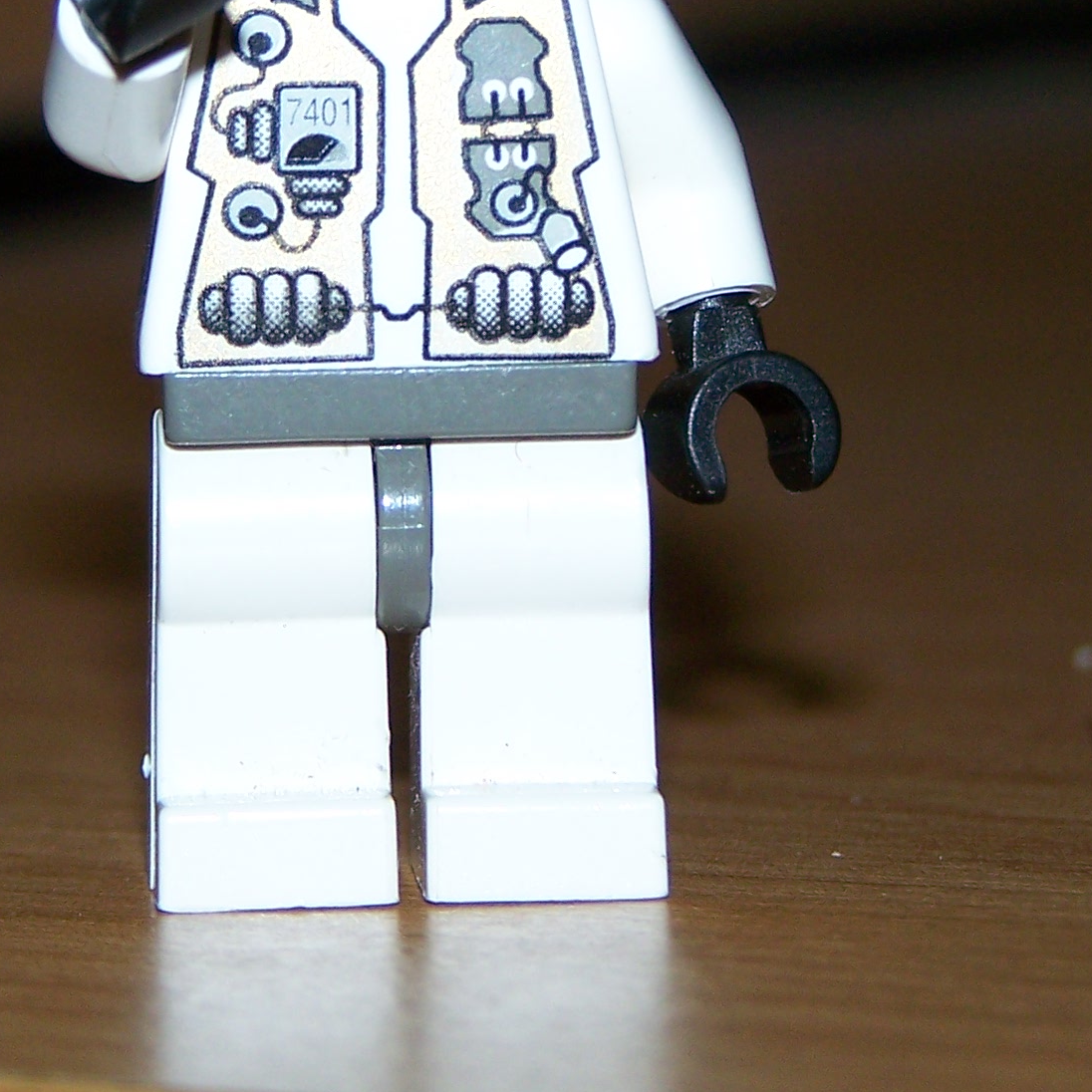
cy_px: 163
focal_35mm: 240
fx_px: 8566
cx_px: 491
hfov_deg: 7.3
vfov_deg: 7.3
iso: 80
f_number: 3.2
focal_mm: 17.5
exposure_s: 1/100
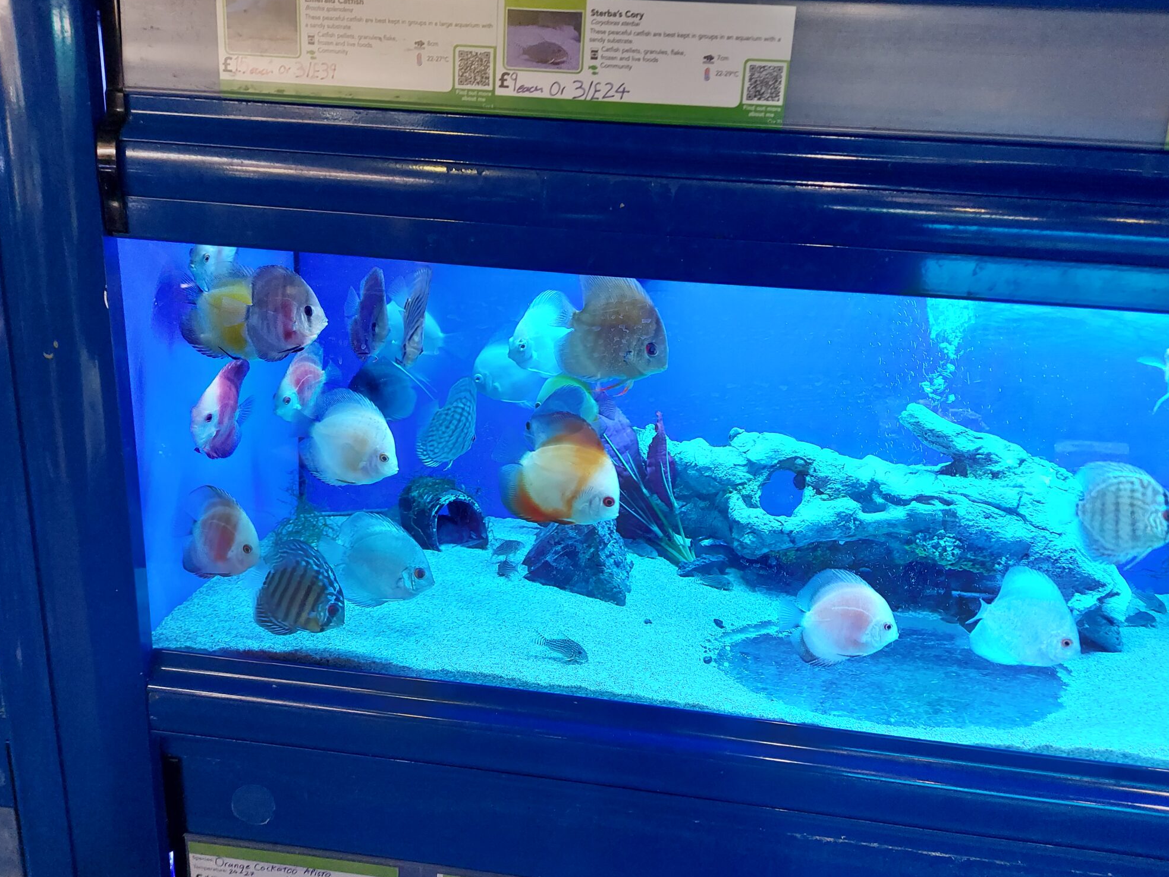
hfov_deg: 69.4
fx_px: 844
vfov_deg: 54.9
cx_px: 584
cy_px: 448
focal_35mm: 25
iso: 250
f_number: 1.8
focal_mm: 5.23
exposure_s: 1/25
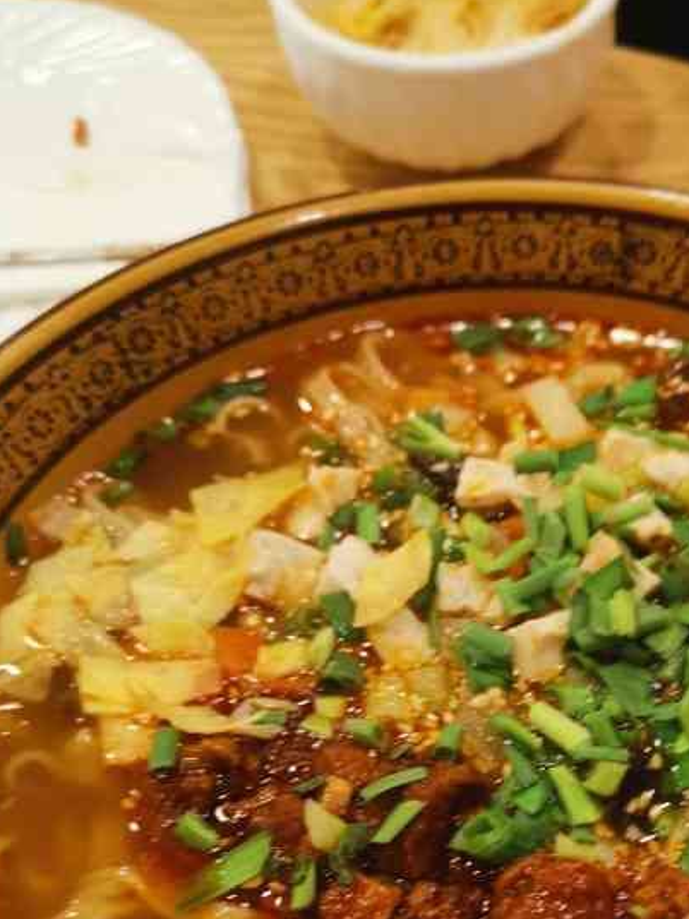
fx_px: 1247
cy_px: 709
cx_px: 528
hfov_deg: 30.3
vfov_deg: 39.2
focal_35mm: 47
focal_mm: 5.58
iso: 250
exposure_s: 1/50
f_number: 1.8
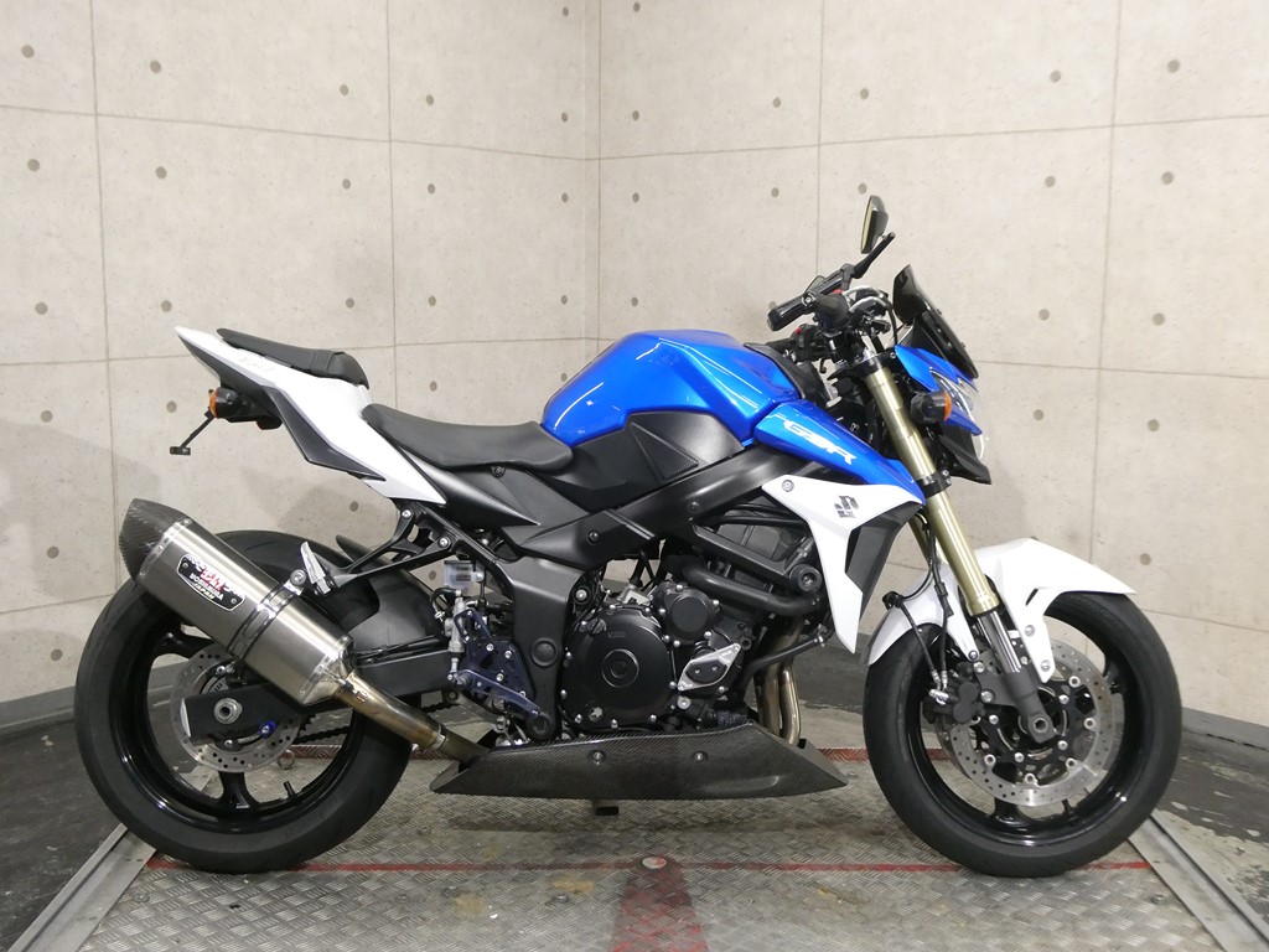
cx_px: 634
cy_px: 476
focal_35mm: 37
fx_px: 1356
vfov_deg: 38.7
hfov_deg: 50.1
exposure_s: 1/80
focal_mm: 6.7
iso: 640
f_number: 3.7
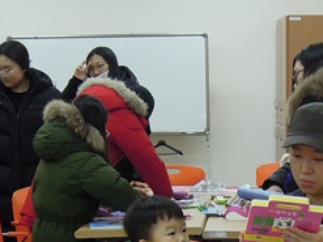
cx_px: 225
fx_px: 1054
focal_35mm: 113
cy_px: 275
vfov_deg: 12.8
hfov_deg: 17.4
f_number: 3
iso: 200
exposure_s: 1/50
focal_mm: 5.5
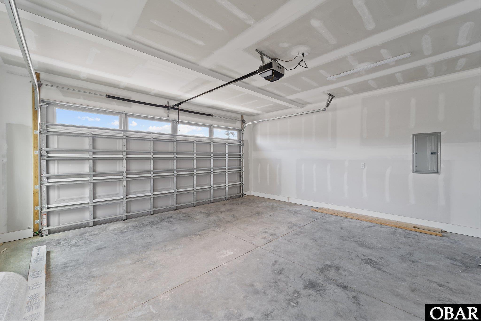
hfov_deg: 104.3
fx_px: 187
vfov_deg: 81.2
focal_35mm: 14
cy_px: 160
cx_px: 240
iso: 100
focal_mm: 14
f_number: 8
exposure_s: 1
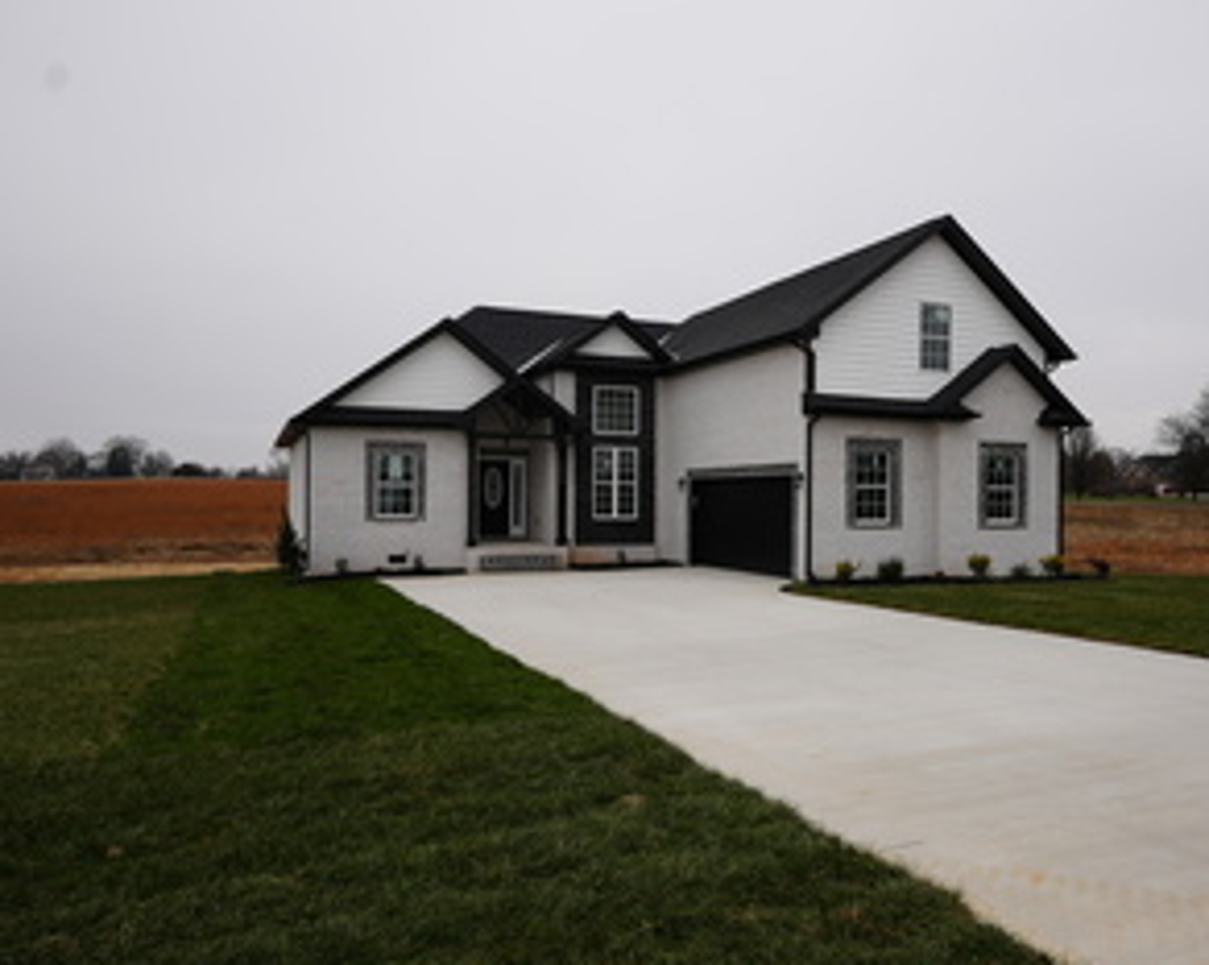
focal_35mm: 27
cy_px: 485
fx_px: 965
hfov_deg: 63.8
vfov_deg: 53.1
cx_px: 696
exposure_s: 1/125
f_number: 6.7
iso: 100
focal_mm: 14.1
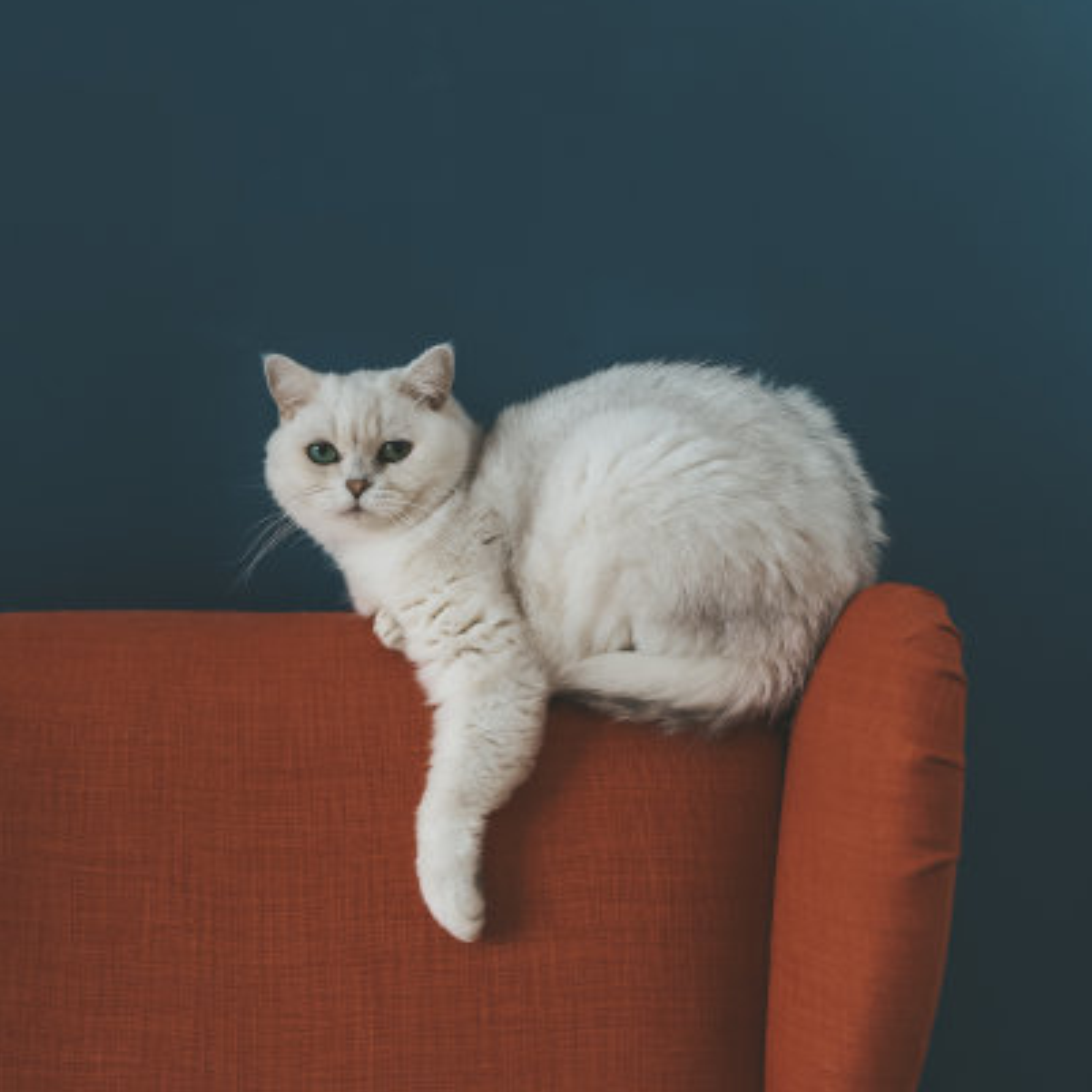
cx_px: 286
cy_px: 539
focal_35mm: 57
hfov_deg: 29.6
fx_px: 2034
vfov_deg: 30.0
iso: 640
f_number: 2.8
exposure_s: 1/40
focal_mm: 44
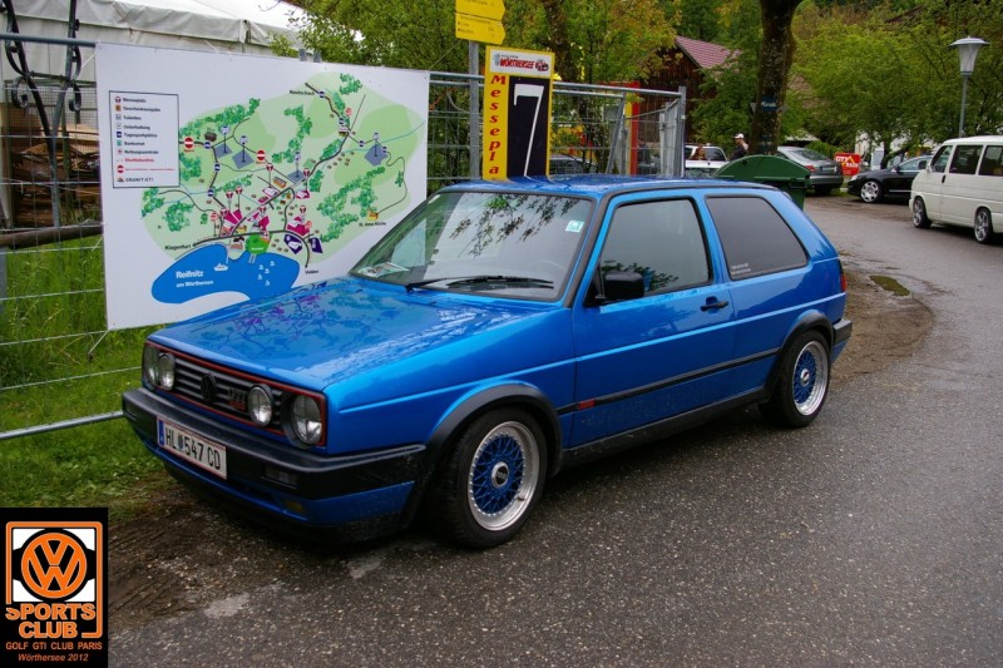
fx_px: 961
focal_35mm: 34
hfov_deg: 55.1
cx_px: 502
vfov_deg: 38.3
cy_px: 334
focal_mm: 23
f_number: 5.6
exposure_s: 1/125
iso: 200
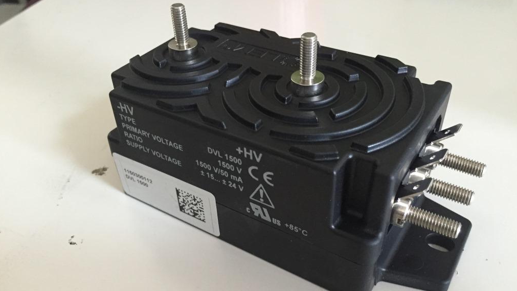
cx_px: 259
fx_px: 439
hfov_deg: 61.0
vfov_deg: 36.5
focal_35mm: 32
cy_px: 176
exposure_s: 1/20
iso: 250
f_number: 2.2
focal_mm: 4.15
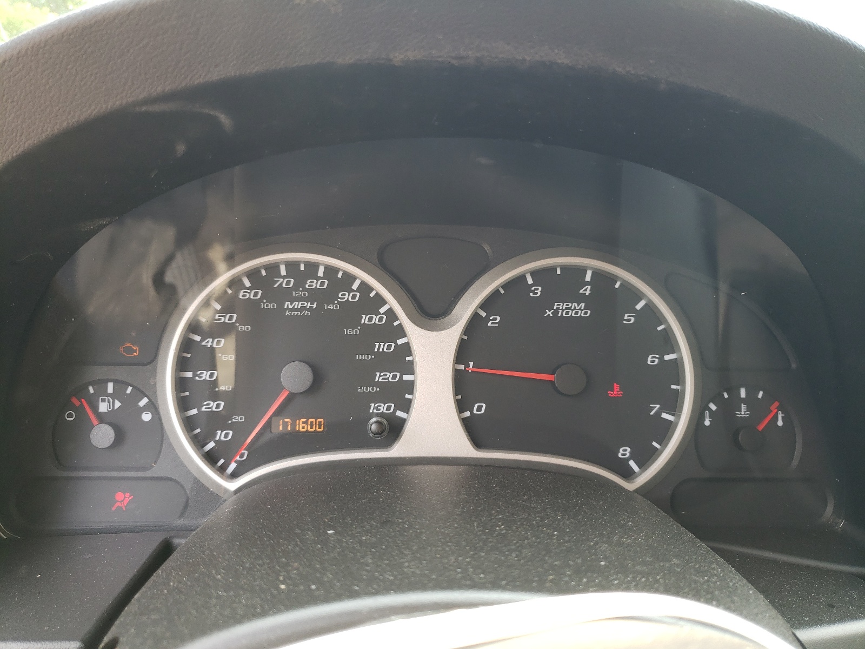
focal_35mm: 26
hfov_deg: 67.3
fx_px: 650
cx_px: 432
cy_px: 324
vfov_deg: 53.1
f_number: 1.5
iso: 50
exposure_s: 1/122
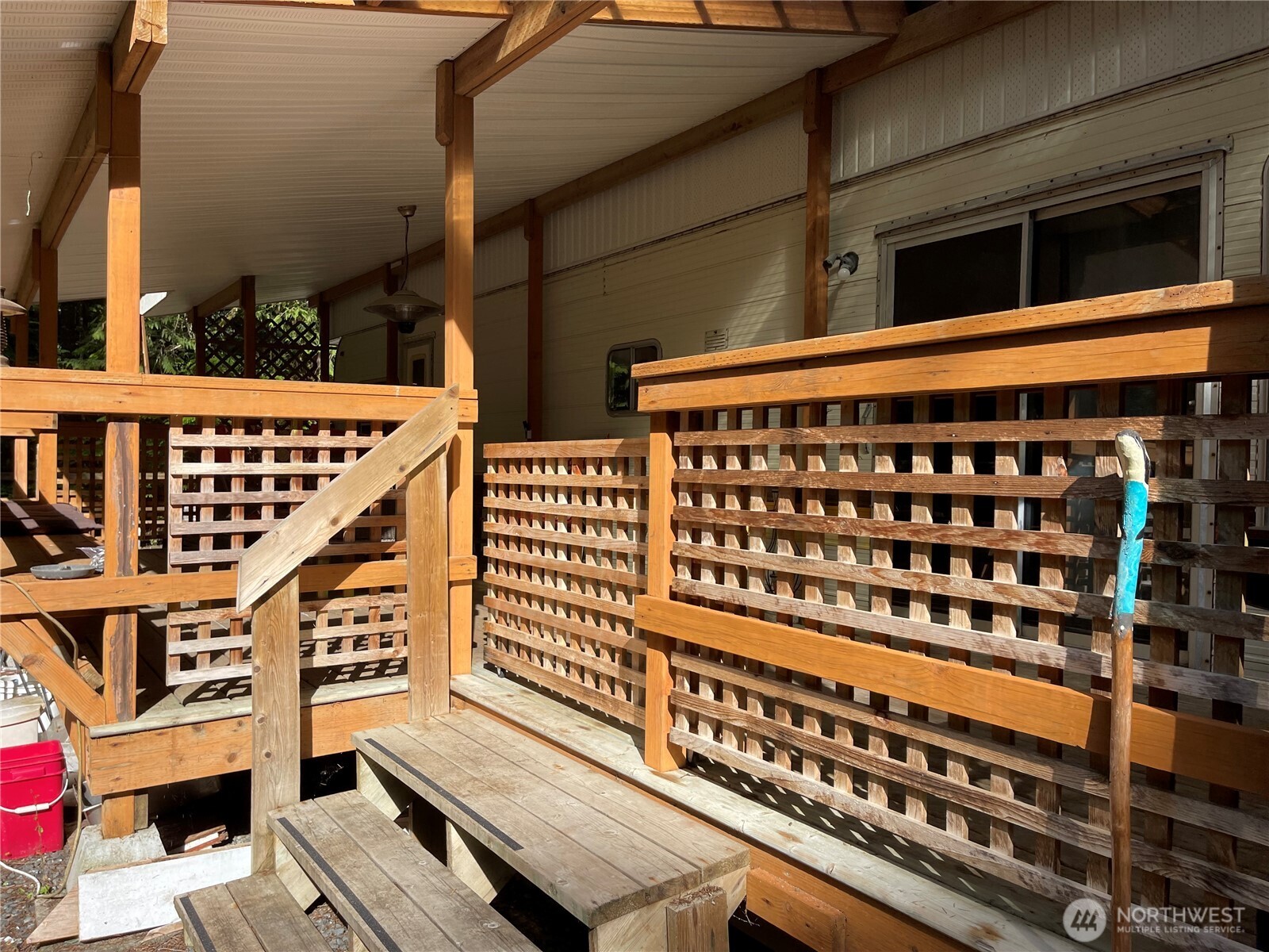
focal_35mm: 26
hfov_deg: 67.3
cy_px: 476
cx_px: 634
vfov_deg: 53.1
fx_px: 953
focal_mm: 5.1
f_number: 1.6
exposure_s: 1/1266
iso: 32
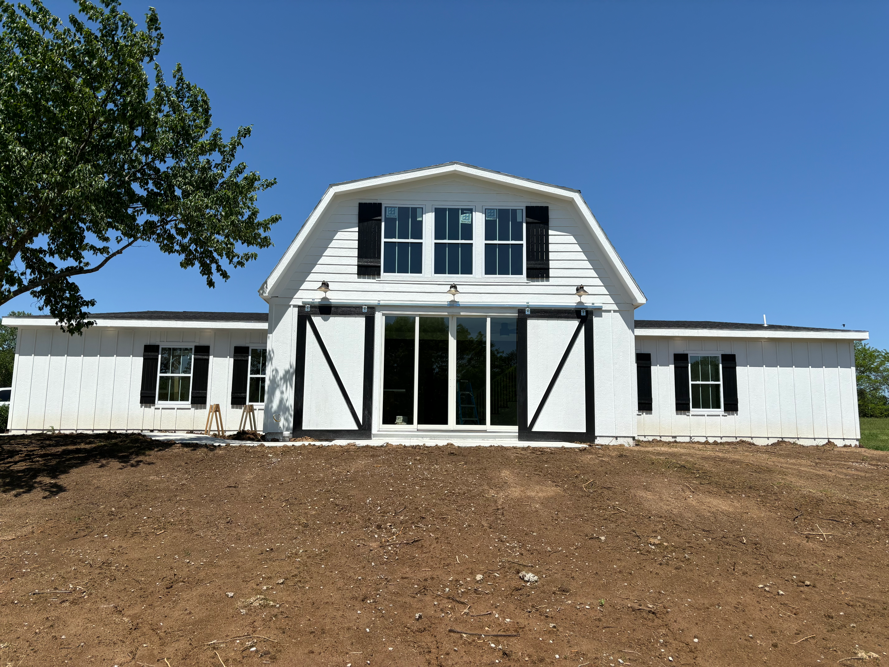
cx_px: 444
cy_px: 334
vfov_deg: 53.1
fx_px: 668
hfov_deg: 67.3
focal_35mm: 26
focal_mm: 5.96
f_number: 1.6
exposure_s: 1/5348
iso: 50
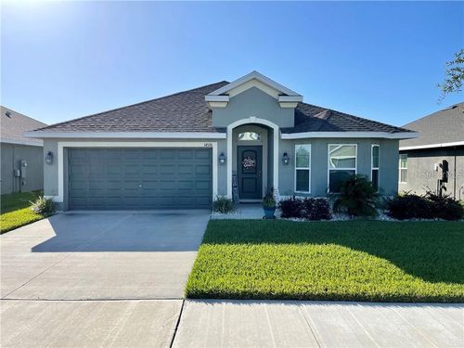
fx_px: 349
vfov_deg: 53.1
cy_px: 174
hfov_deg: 67.3
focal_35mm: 26
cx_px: 232
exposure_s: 1/5376
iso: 32
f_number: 1.6
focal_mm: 5.1
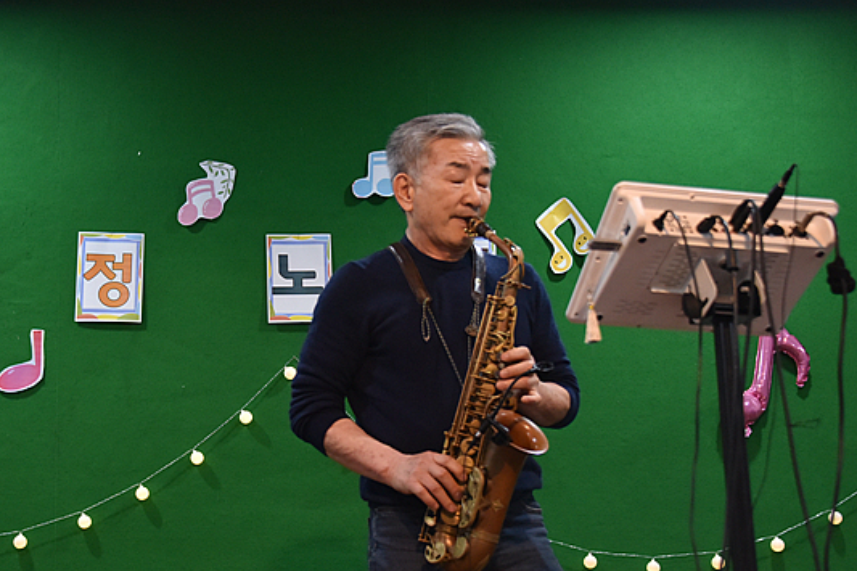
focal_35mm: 75
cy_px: 313
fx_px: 1785
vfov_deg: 18.2
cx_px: 323
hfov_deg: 26.9
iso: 2000
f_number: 4.5
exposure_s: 1/125
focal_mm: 50
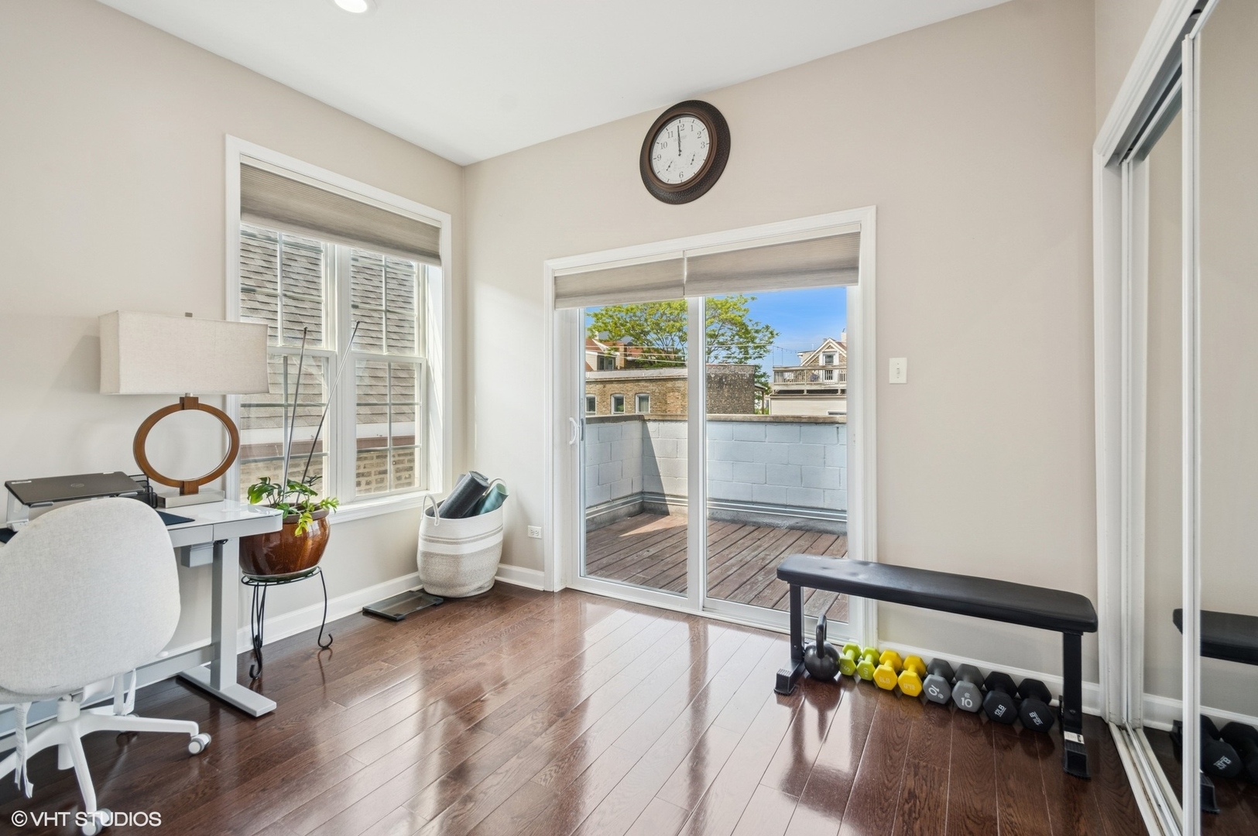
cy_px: 418
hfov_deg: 100.4
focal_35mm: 15
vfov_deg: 77.2
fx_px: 524
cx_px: 629
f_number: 11
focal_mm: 10
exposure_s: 1/25
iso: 200
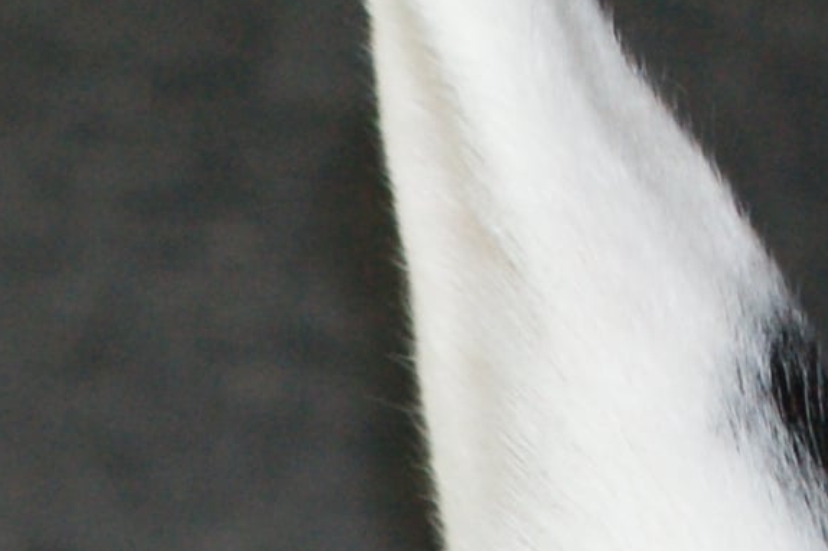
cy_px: 1252
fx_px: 9654
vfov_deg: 3.2
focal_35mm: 420
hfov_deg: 4.9
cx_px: 378
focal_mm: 35
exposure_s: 1/80
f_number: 3.5
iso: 400
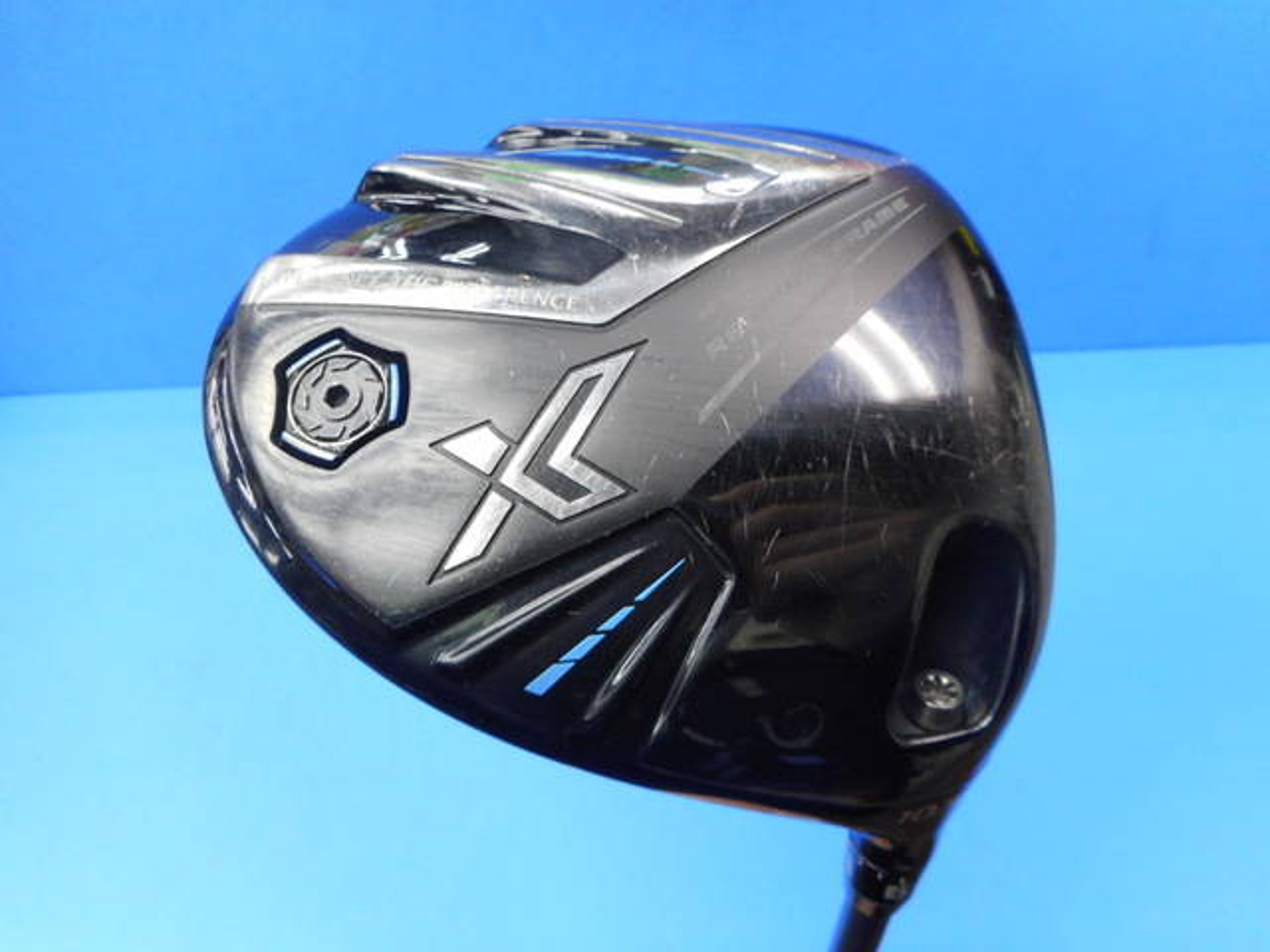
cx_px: 635
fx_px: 917
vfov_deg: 54.9
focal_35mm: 25
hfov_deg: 69.4
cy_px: 476
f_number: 3.7
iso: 200
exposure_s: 1/30
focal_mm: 4.5
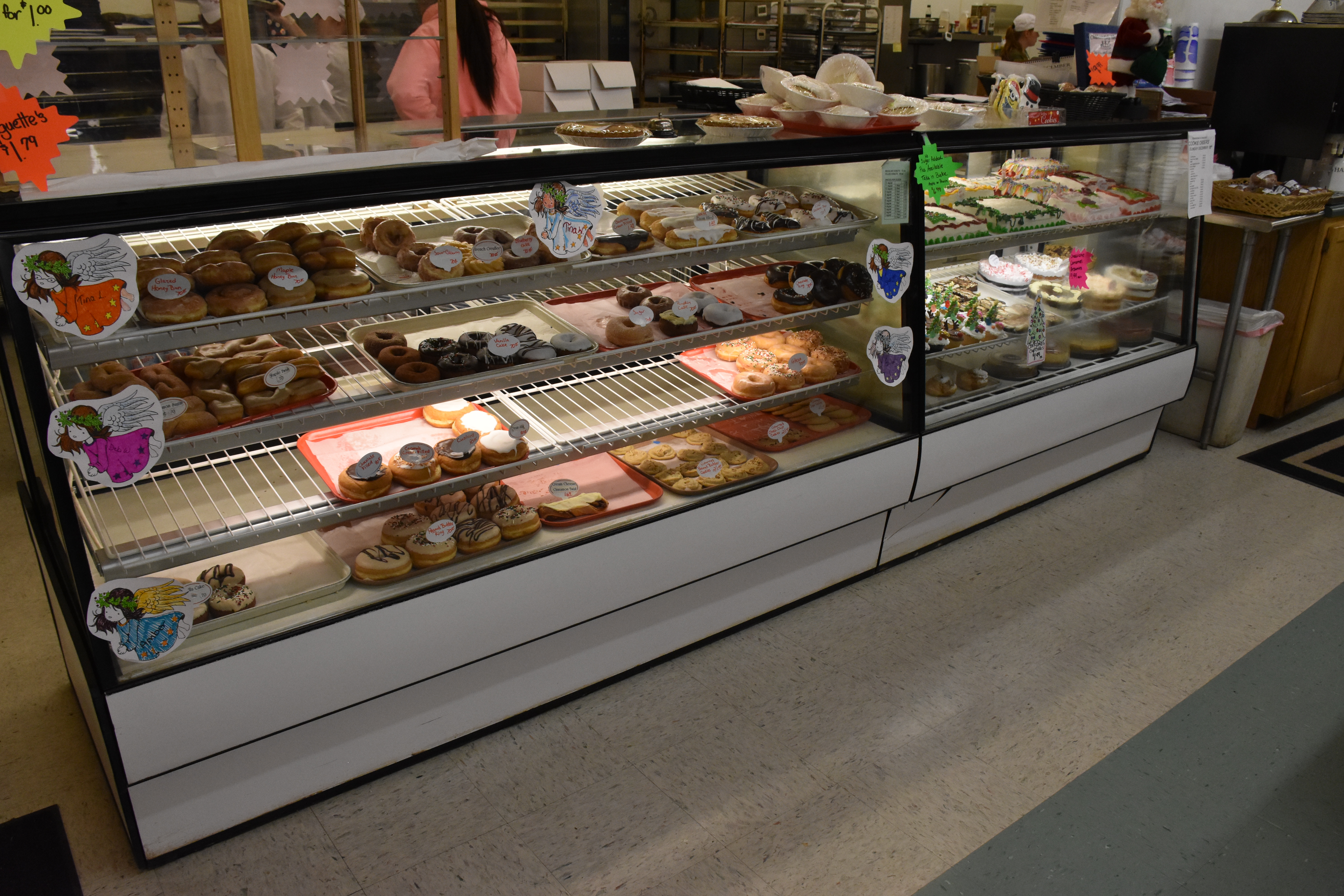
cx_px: 672
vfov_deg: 47.9
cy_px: 448
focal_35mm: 27
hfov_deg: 67.4
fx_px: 1008
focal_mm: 18
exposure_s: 1/200
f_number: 7.1
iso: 2000
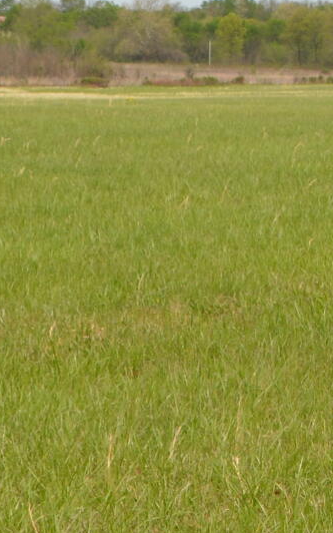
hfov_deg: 8.0
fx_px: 2248
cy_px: -2
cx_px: 705
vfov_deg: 13.3
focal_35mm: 155
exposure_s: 1/320
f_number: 8
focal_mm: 18
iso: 100
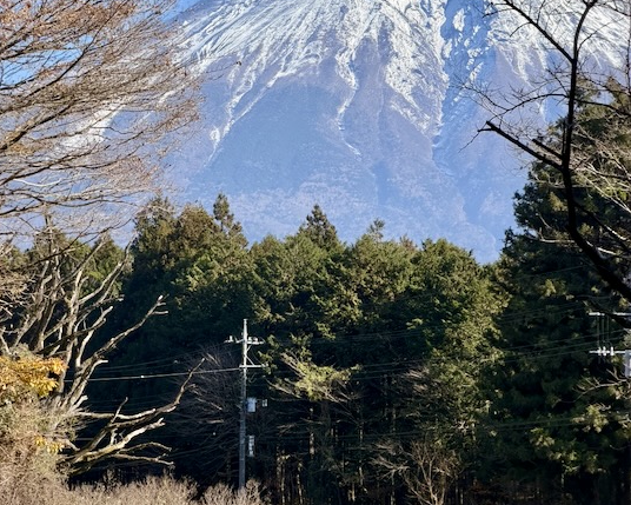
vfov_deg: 11.8
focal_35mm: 131
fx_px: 2447
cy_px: 263
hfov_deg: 14.7
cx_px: 314
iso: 40
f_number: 2.8
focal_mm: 16.89
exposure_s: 1/631
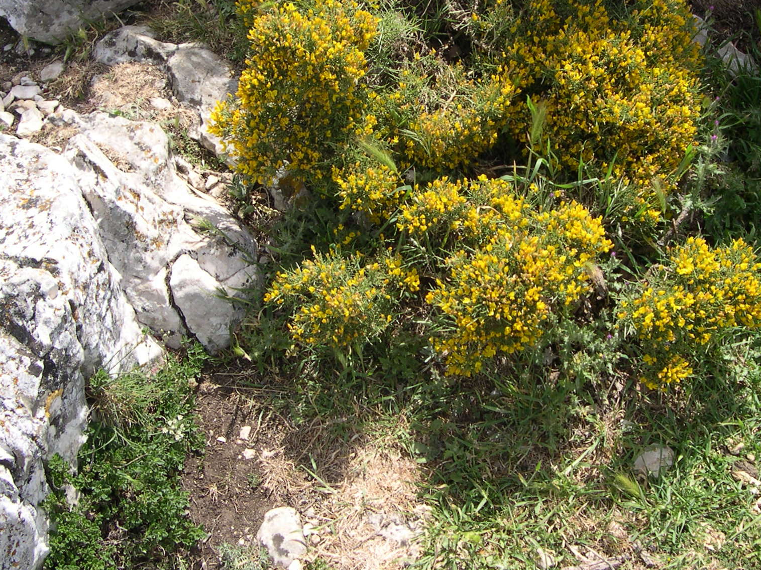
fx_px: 1253
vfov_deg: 25.6
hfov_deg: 33.7
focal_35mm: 57
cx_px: 454
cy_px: 210
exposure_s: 1/106
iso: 100
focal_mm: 8
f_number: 7.6
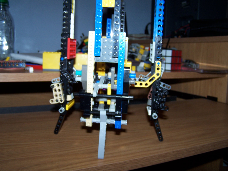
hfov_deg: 49.0
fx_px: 250
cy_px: 86
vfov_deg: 37.7
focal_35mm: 38
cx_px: 114
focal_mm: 6.3
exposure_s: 1/60
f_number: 2.8
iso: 80
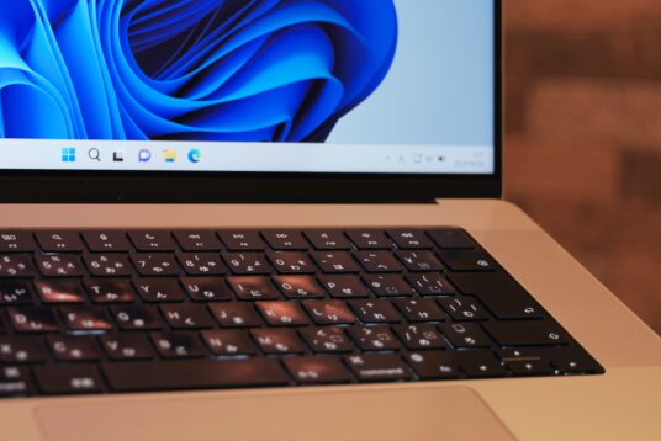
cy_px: 75
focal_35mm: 85
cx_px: 109
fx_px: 1561
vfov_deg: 16.0
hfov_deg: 23.5
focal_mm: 38
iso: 160
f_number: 2.8
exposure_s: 1/40
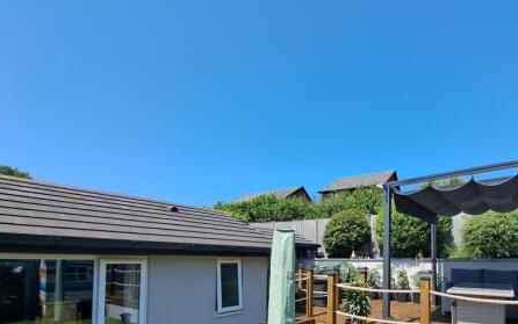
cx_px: 328
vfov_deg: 60.5
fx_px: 254
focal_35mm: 18
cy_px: 253
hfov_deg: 89.0
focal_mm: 1.74
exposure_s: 1/702
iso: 50
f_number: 2.2
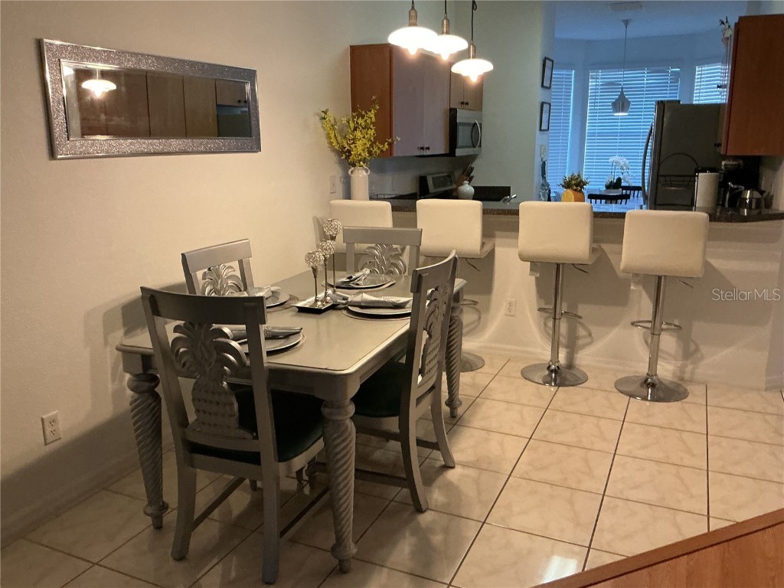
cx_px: 392
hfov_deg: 61.7
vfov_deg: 48.2
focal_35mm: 29
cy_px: 294
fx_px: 657
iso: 200
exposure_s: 1/60
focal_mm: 3
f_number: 1.8
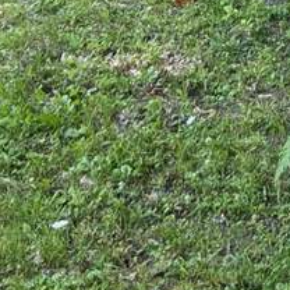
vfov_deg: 10.5
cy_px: -364
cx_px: 443
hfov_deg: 11.4
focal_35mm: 147
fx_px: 1393
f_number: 1.73
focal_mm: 4.38
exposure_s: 1/371
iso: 46
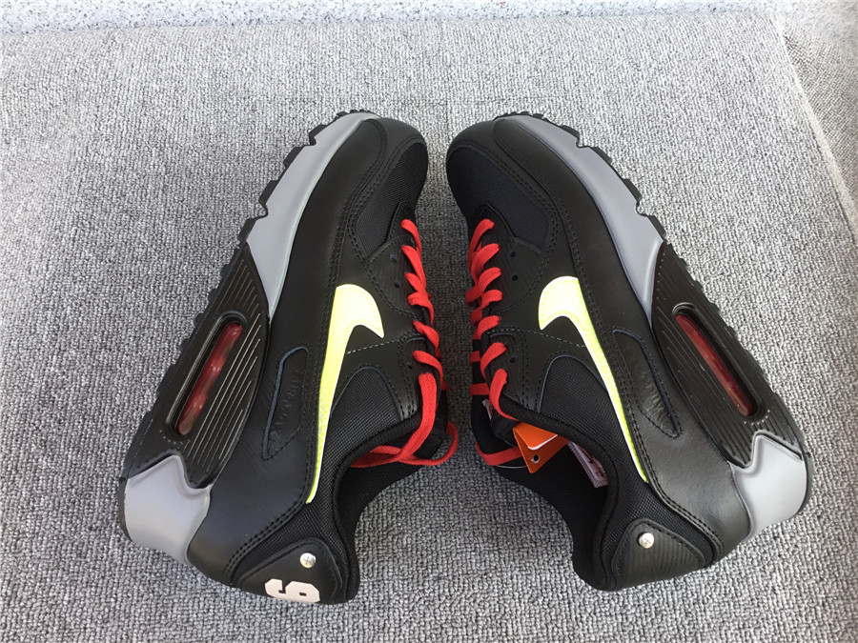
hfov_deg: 58.4
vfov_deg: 45.4
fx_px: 768
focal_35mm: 31
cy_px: 322
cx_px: 429
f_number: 2.4
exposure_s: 1/100
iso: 32
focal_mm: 3.3
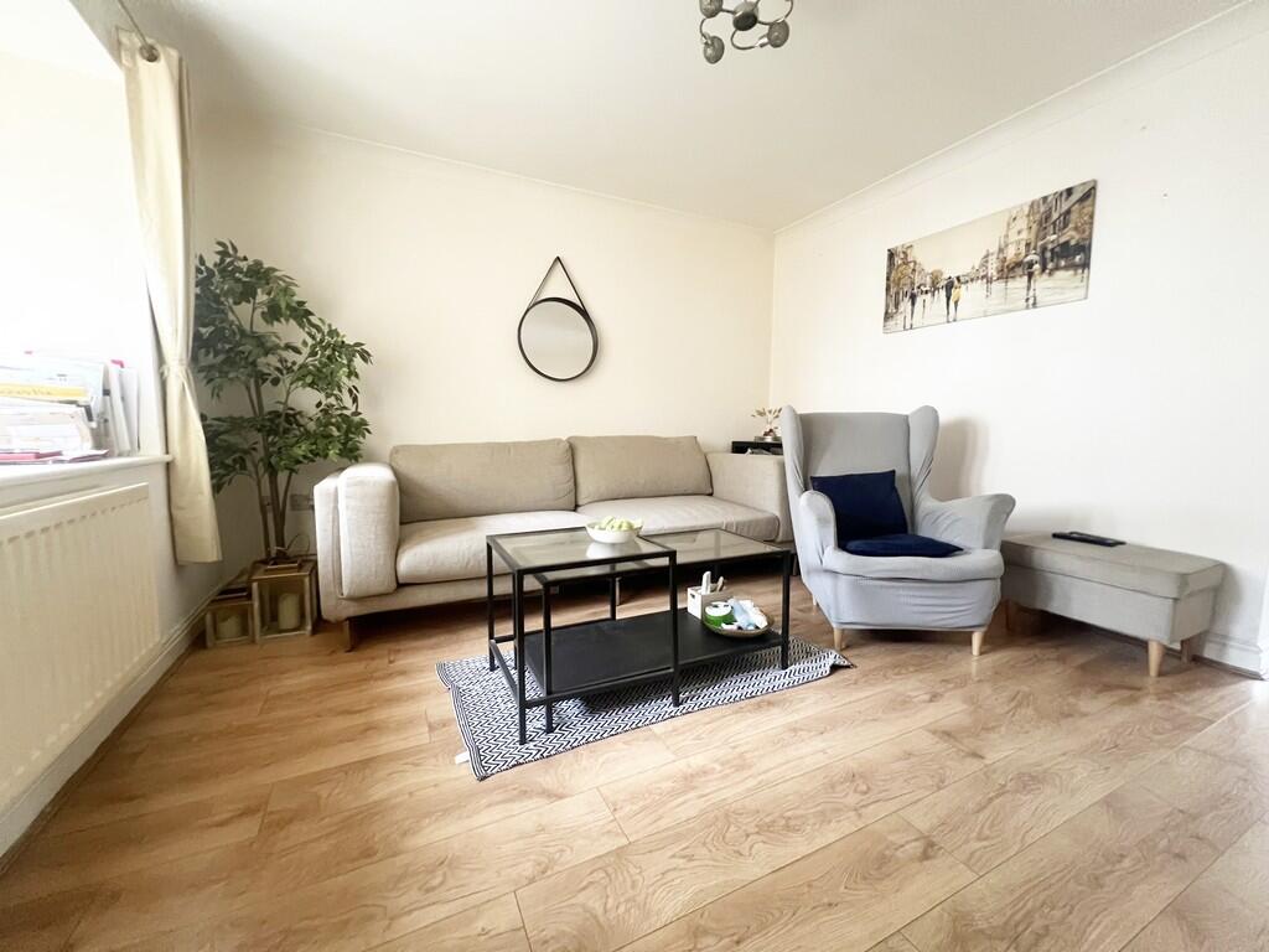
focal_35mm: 13
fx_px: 477
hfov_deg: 106.2
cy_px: 476
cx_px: 634
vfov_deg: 89.9
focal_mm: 1.57
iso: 500
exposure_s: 1/60
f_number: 1.8
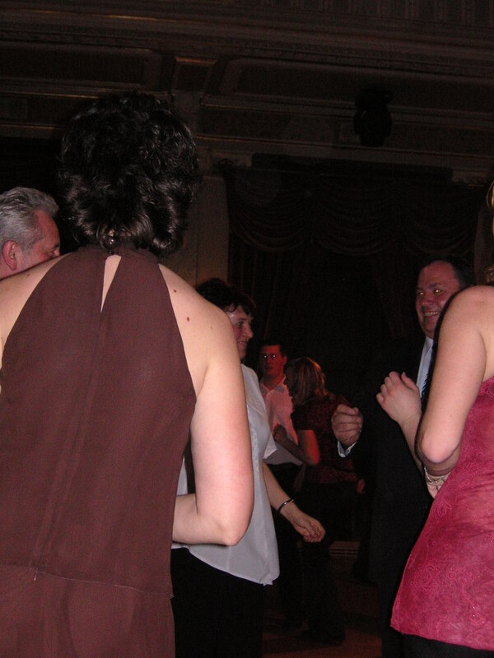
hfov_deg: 24.0
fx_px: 1161
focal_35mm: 61
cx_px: 247
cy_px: 329
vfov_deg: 31.7
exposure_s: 1/60
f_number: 3.9
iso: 160
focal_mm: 10.2
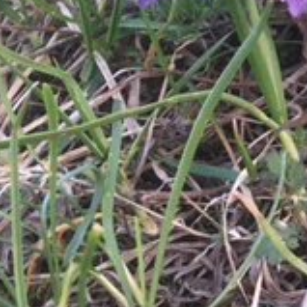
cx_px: 498
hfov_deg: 15.3
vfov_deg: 16.6
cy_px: 10
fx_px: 1033
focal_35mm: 103
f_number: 2.2
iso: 64
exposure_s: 1/33
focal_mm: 4.15
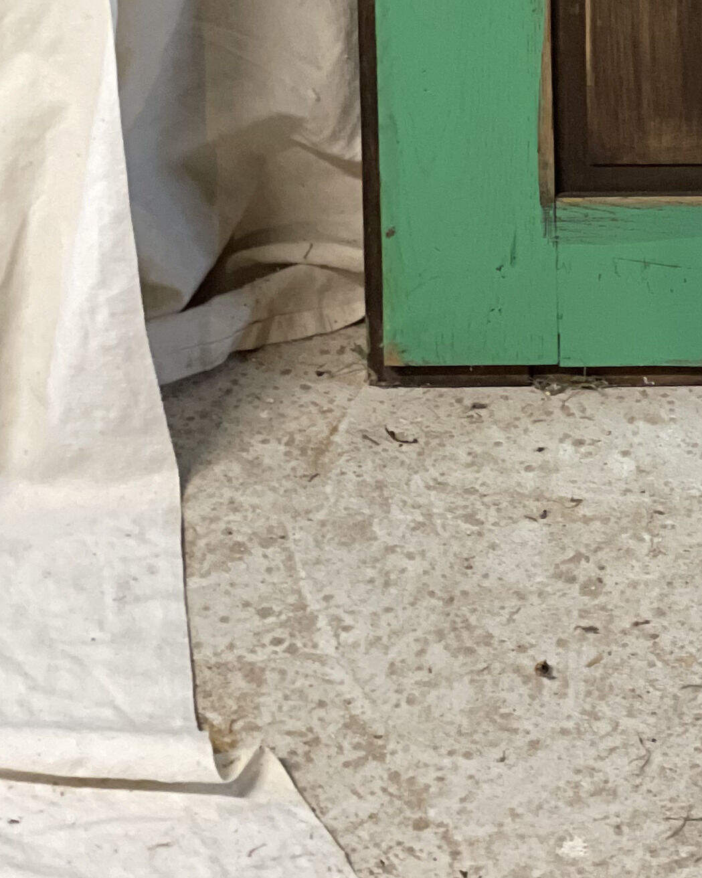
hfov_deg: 9.7
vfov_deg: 11.9
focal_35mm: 156
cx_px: 921
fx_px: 4053
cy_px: -397
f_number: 2
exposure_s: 1/33
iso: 200
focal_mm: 6
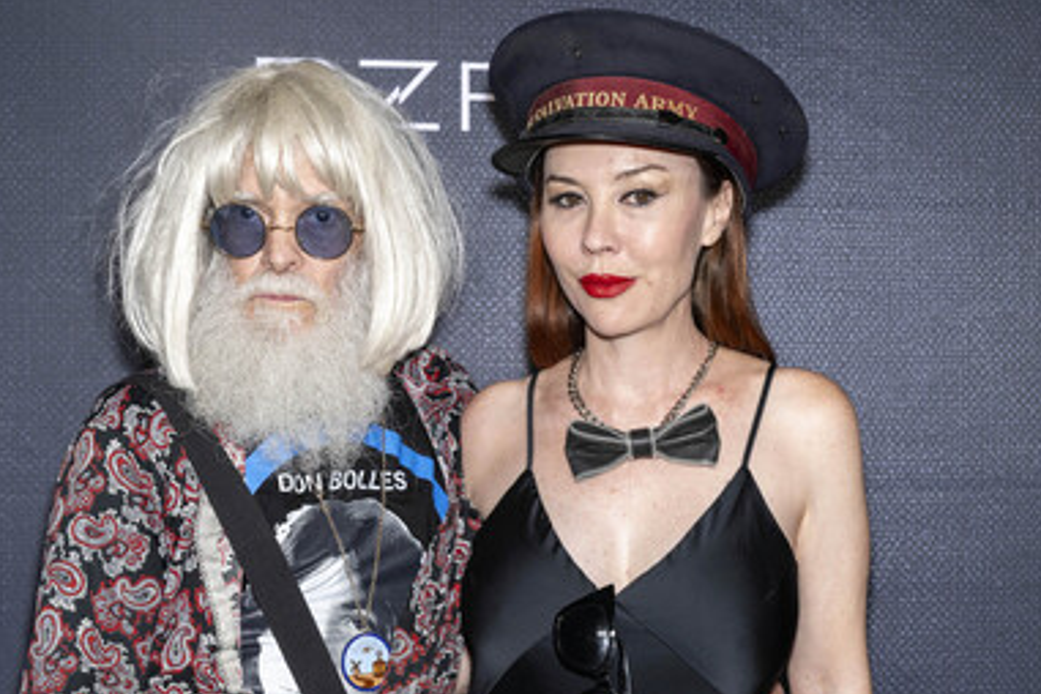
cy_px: 380
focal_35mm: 52
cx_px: 499
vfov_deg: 26.0
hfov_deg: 38.2
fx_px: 1504
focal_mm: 44
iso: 800
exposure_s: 1/200
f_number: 5.6
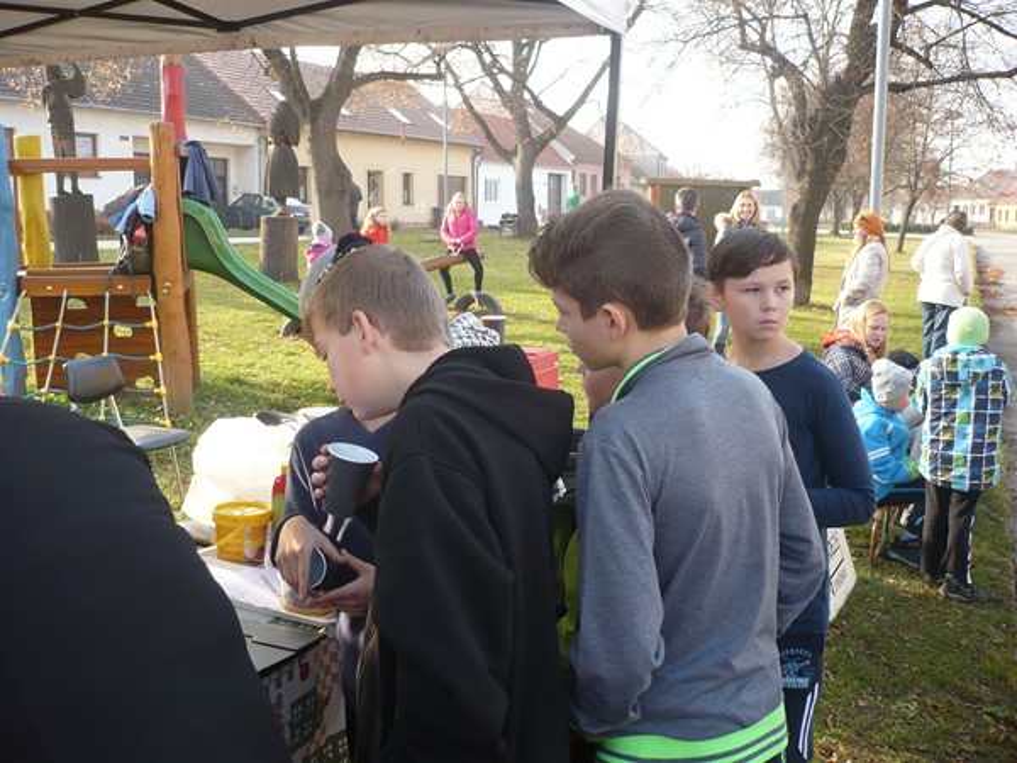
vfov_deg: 40.7
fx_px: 1028
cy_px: 382
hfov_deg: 52.6
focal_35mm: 35
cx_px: 508
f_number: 2.8
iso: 100
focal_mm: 5.8
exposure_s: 1/125
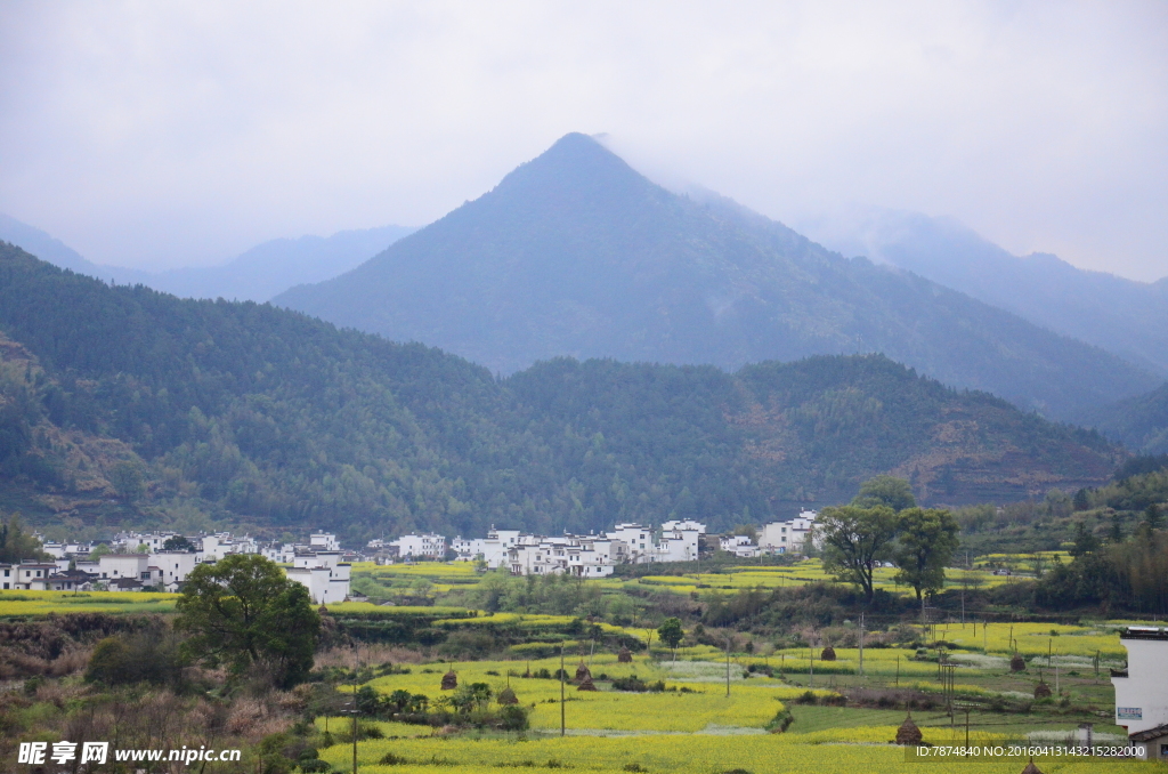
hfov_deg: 19.5
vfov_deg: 13.0
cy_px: 387
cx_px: 584
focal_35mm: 105
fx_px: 3399
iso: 2000
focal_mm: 70
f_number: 5.3
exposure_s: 1/2000
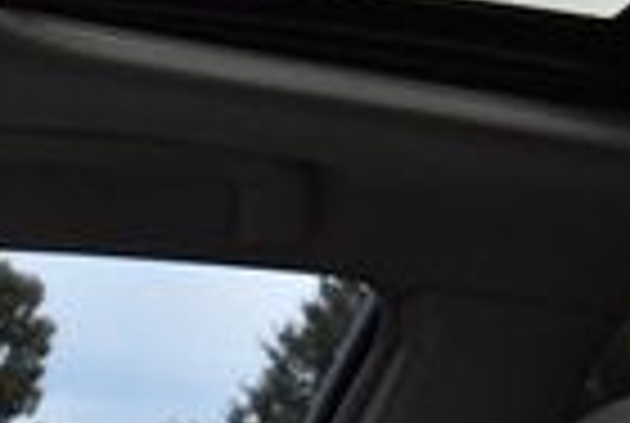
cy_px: -184
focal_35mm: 123
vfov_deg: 10.8
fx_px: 2157
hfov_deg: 15.9
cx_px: 765
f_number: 10
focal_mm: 18
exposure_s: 1/320
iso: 2500
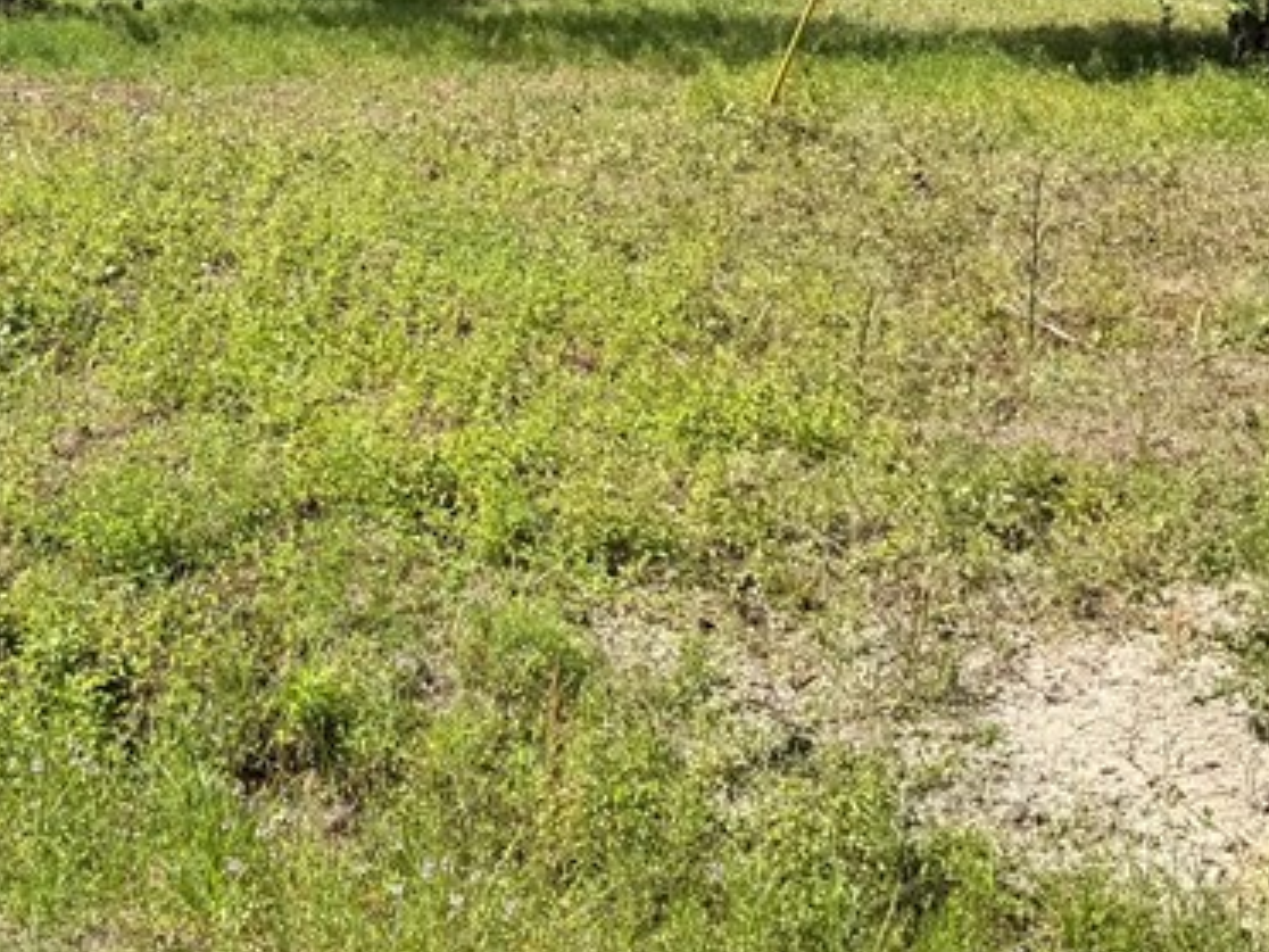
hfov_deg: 29.1
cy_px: -154
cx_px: 396
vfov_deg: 20.9
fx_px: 2420
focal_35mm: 66
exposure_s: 1/2445
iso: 80
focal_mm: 6.76
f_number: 1.78
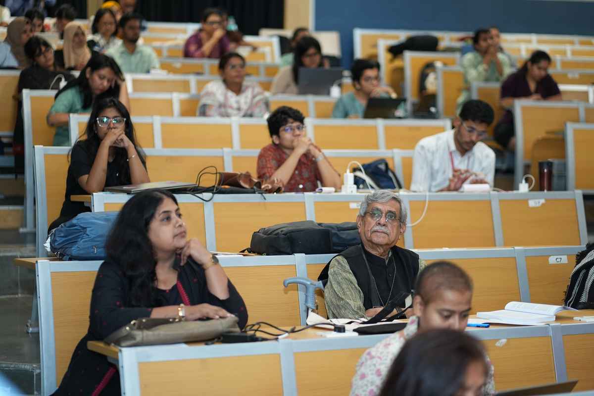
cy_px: 198
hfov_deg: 23.9
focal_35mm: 85
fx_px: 1402
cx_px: 297
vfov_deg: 16.1
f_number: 1.8
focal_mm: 85
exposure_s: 1/160
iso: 640
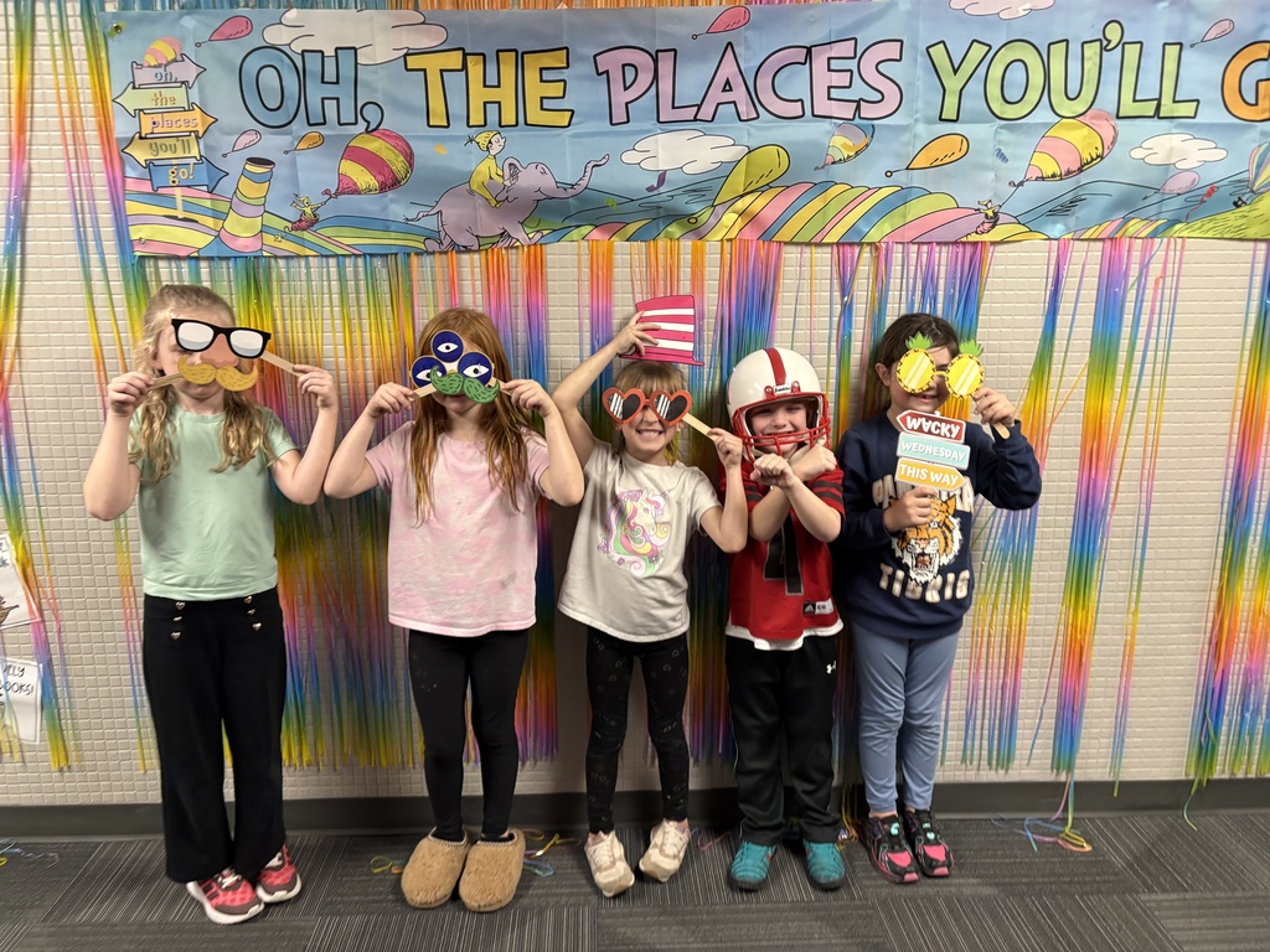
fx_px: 954
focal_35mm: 26
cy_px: 476
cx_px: 635
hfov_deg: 67.3
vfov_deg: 53.1
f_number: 1.6
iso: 200
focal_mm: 5.96
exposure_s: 1/60
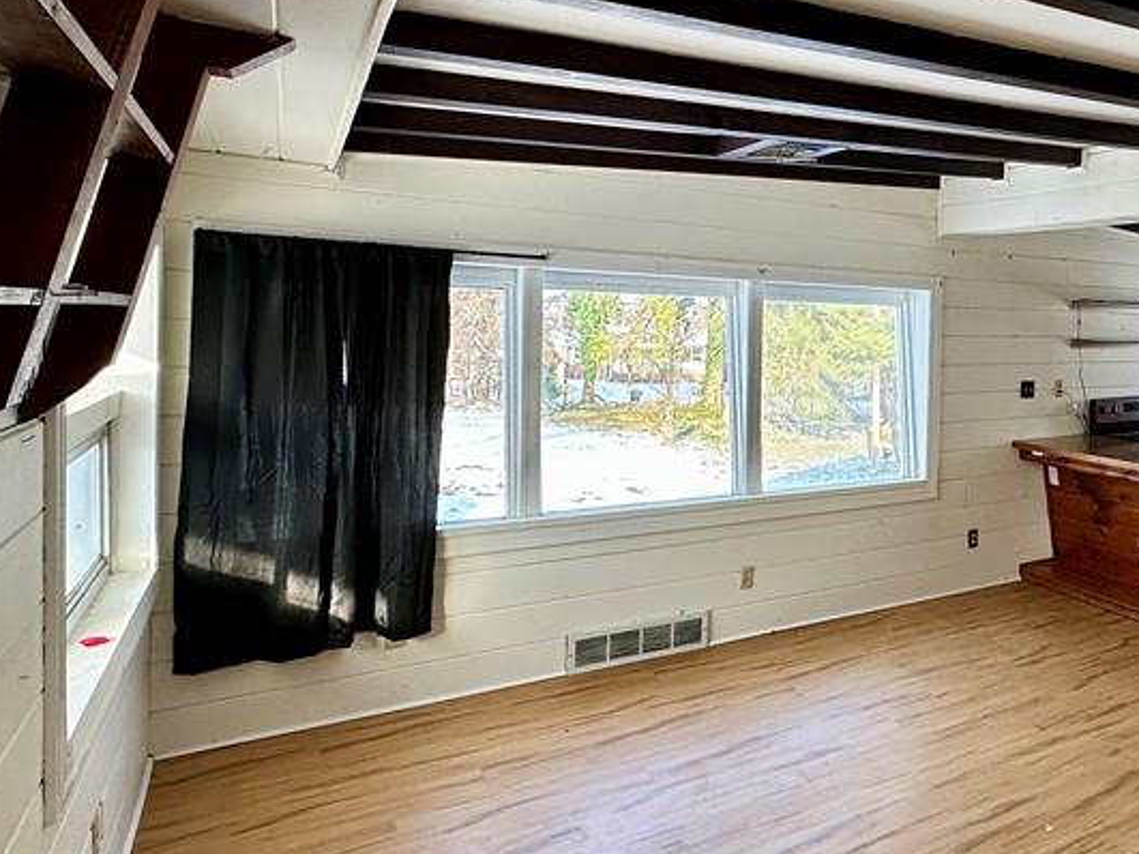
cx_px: 1015
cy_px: 330
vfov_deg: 50.9
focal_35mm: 27
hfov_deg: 56.8
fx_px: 888
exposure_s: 1/120
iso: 64
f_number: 2.2
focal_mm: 2.22
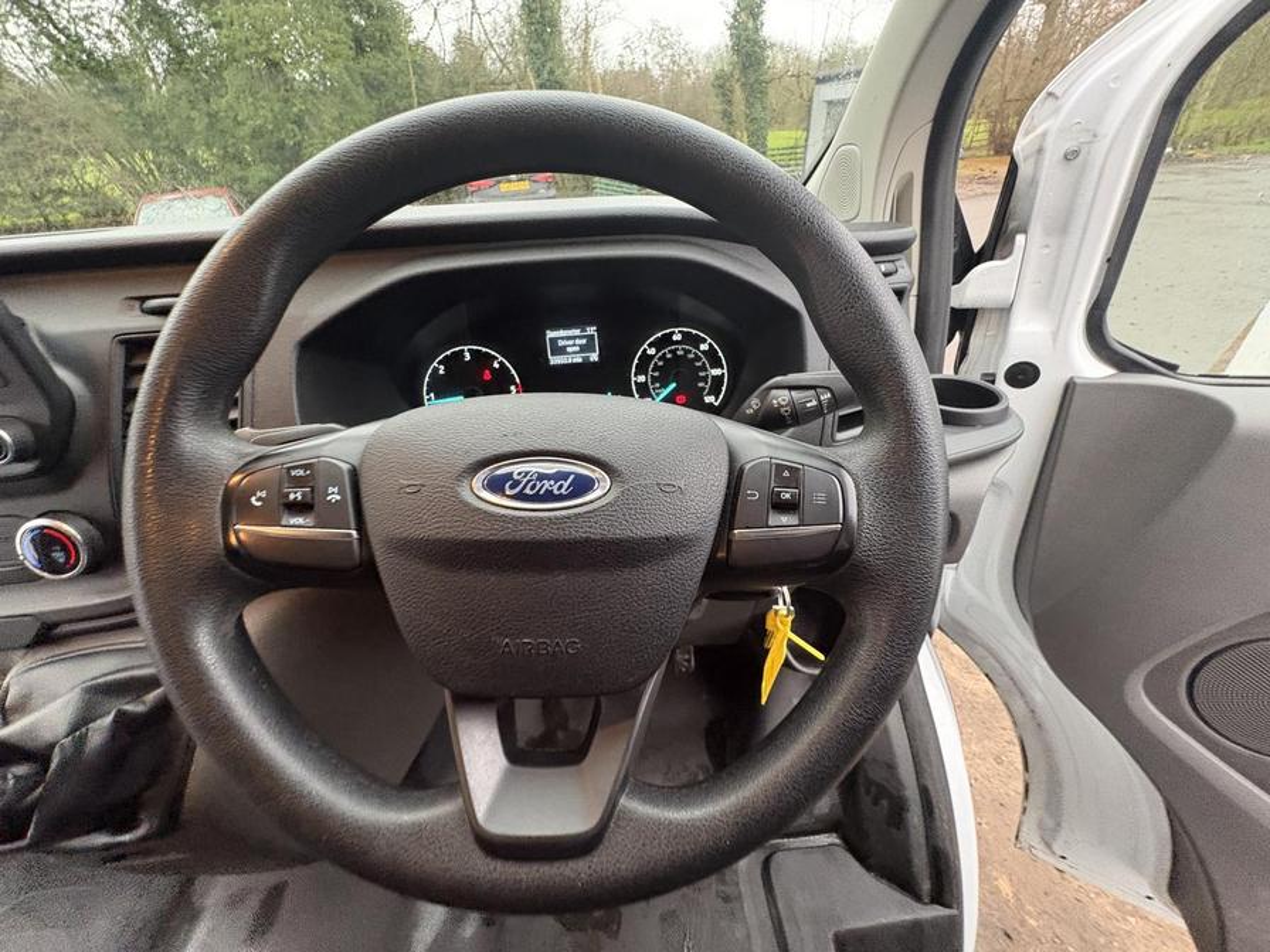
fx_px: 514
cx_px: 635
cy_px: 476
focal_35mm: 14
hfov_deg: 102.1
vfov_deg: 85.7
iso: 500
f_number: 2.2
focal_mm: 2.22
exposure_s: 1/60
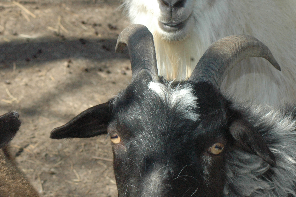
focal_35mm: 196
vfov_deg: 7.0
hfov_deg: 10.5
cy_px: 83
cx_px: 70
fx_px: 1610
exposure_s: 1/500
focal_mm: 70
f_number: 13
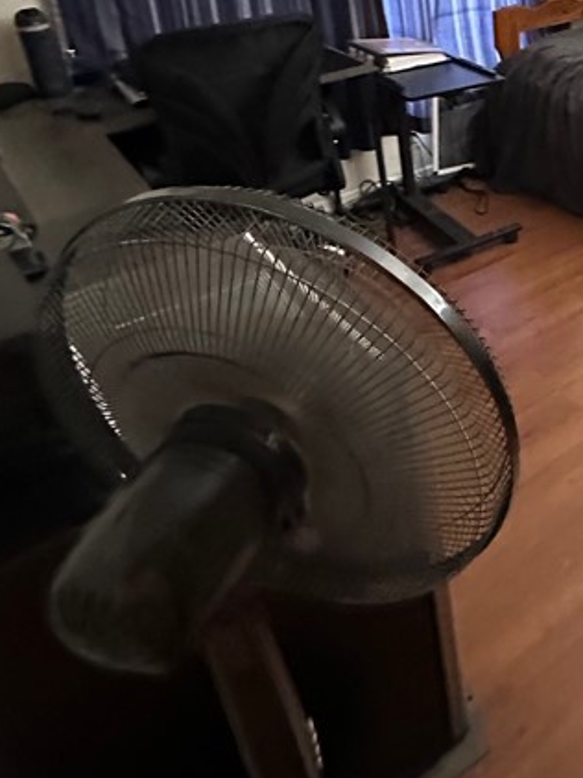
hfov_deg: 36.2
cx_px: 624
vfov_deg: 50.4
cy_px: 146
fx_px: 764
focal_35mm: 34
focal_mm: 2.22
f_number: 2.2
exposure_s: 1/40
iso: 1250
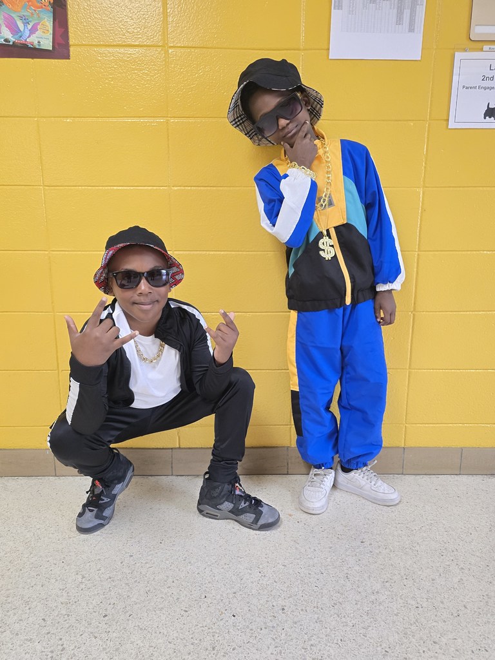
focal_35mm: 23
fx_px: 439
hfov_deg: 58.9
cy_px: 330
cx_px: 248
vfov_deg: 73.9
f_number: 1.7
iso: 640
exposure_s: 1/120
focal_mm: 6.3
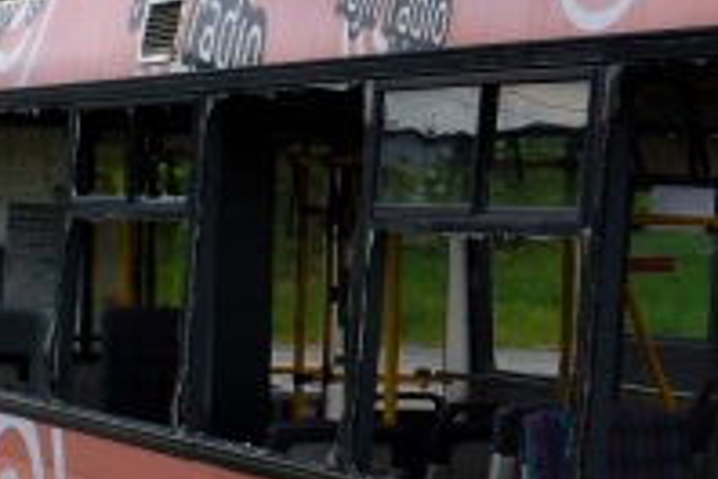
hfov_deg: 11.7
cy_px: 225
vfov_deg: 8.4
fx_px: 3271
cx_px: 1215
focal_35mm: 164
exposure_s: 1/320
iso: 200
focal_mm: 18
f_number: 9
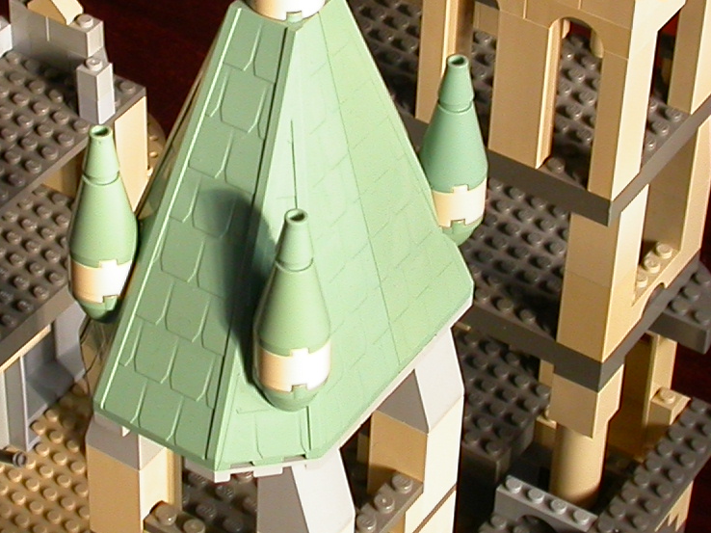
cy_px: 143
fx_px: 2402
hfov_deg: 16.8
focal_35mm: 117
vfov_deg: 12.6
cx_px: 255
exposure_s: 1/67.9
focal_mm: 7.85
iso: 100
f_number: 3.3
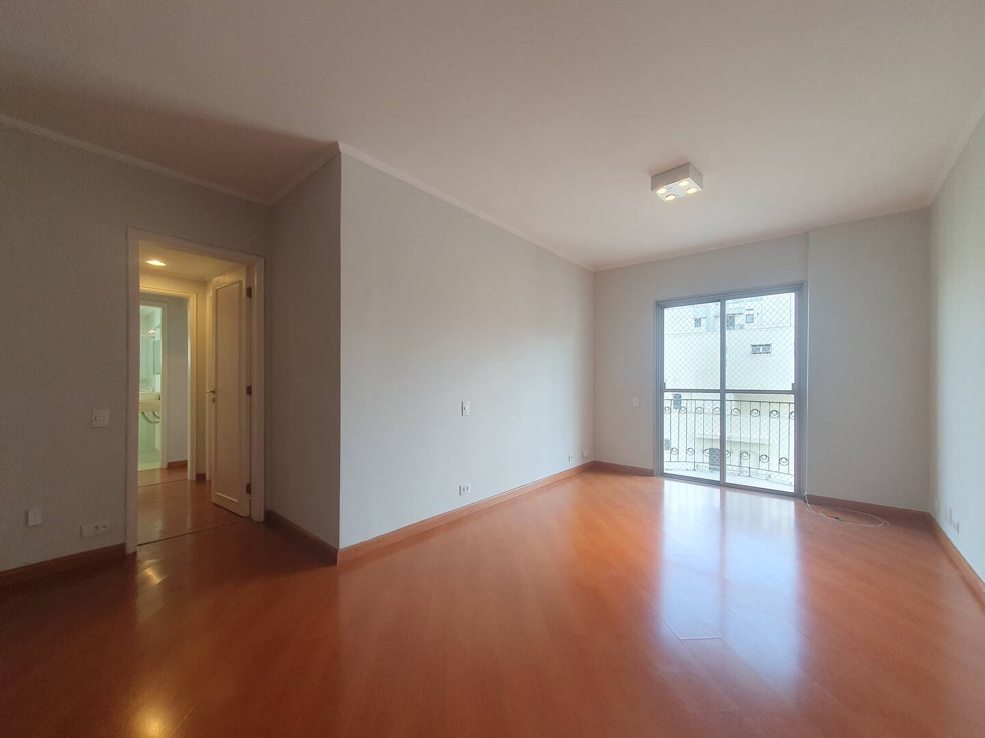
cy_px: 369
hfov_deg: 106.2
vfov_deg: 89.9
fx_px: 370
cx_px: 492
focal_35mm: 13
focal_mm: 1.8
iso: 50
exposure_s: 1/60
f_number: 2.2
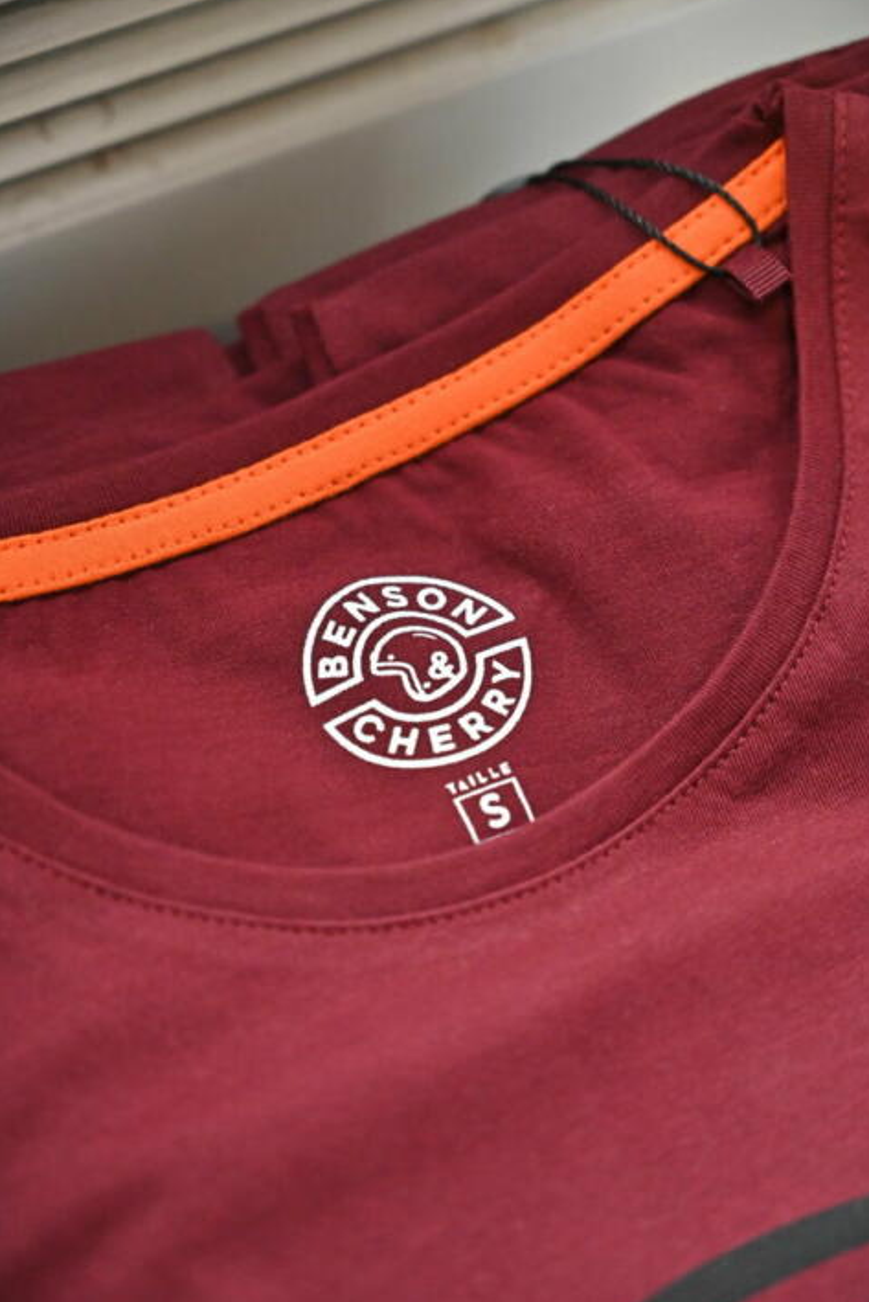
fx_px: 2569
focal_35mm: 71
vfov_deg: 28.4
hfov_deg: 19.2
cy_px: 648
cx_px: 436
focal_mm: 70
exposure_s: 1/80
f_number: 4
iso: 3200
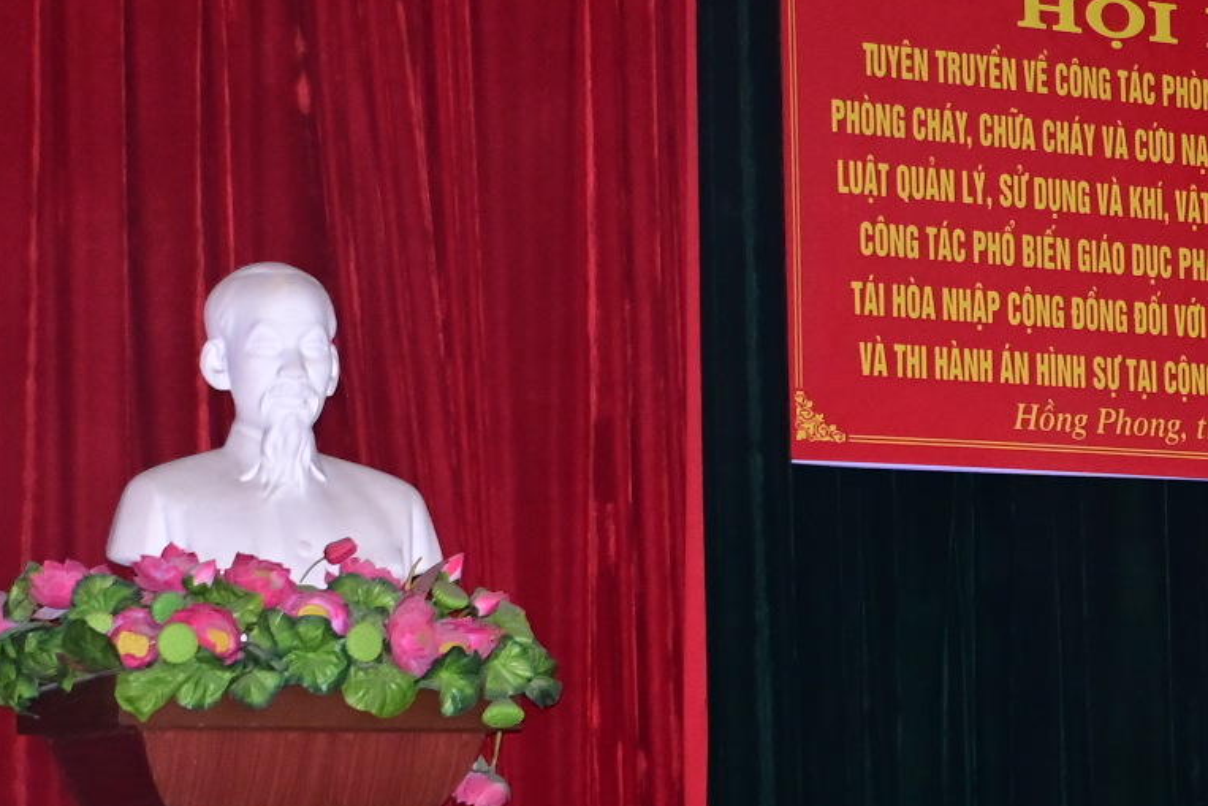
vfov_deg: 11.7
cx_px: 1324
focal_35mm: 116
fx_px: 3893
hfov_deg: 17.1
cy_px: 804
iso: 2000
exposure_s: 1/200
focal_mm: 30
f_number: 4
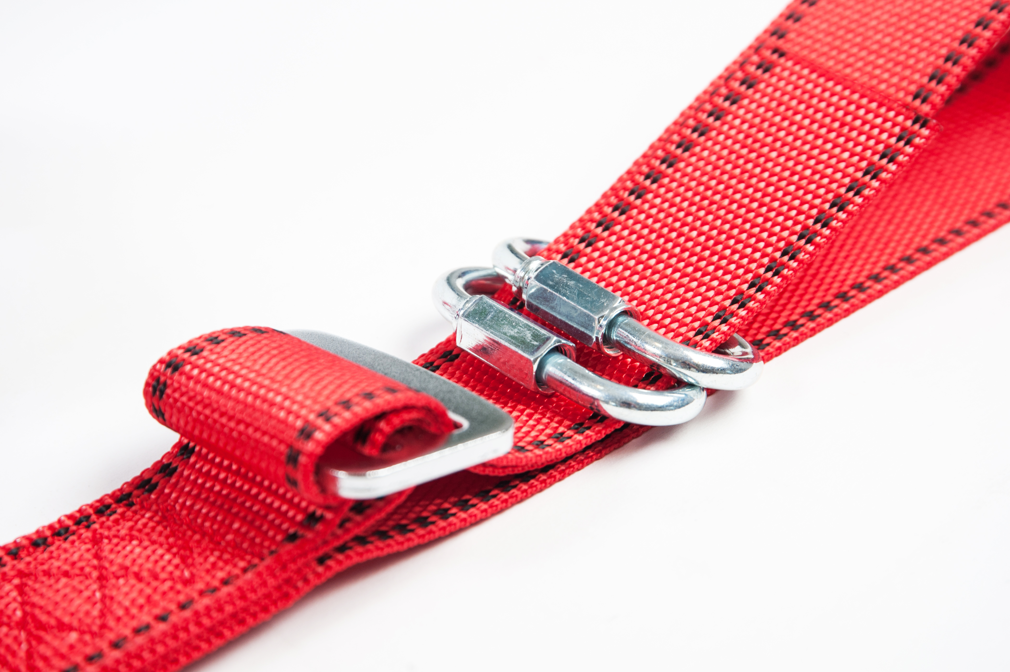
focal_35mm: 121
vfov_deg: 11.3
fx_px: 3393
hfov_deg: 16.9
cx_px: 505
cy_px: 340
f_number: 8
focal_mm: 110
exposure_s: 1/100
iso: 200
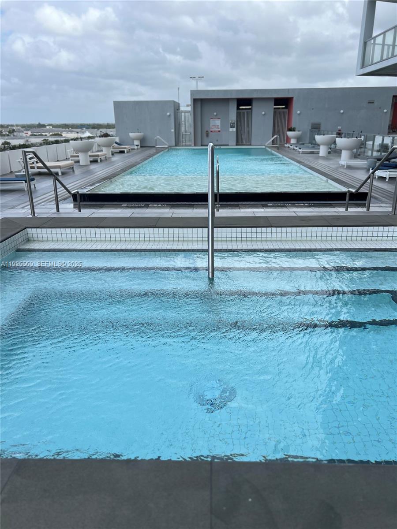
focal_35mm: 26
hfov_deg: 53.1
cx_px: 198
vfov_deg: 67.3
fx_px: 398
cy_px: 264
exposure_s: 1/4444
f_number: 1.5
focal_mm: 5.7
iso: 50
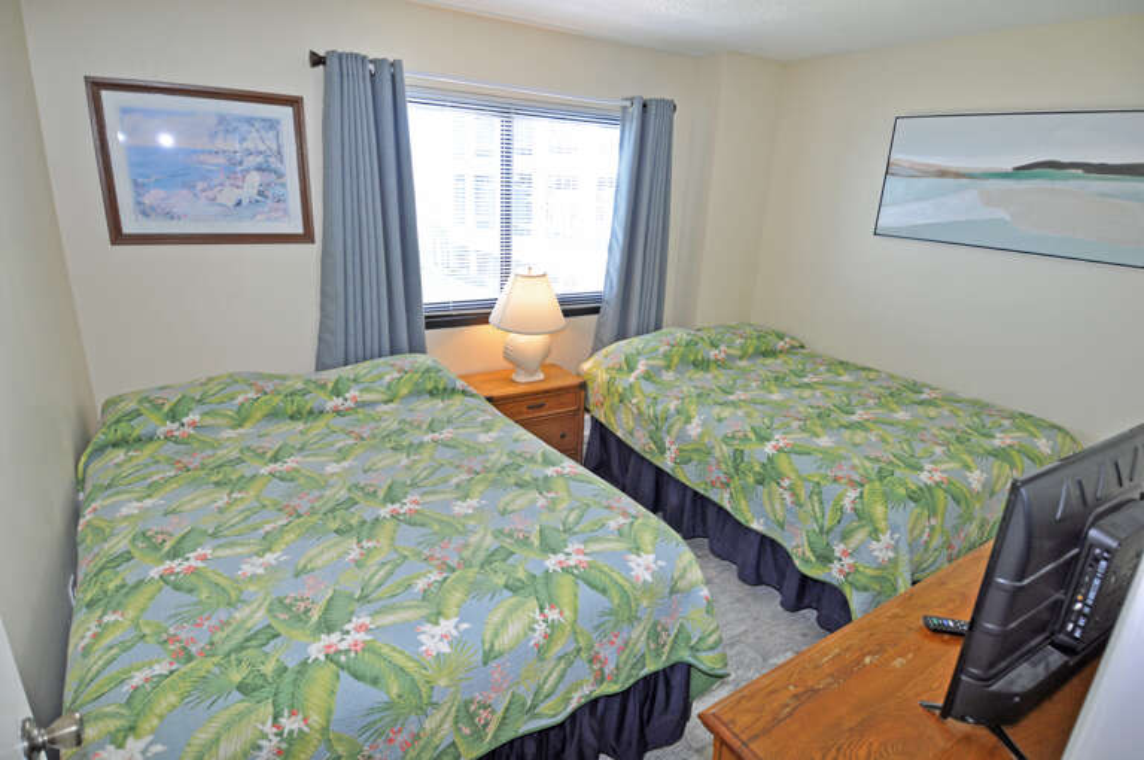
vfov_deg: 67.2
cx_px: 572
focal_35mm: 18
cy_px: 380
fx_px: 571
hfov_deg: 90.1
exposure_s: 1/60
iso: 400
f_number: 4
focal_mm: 12
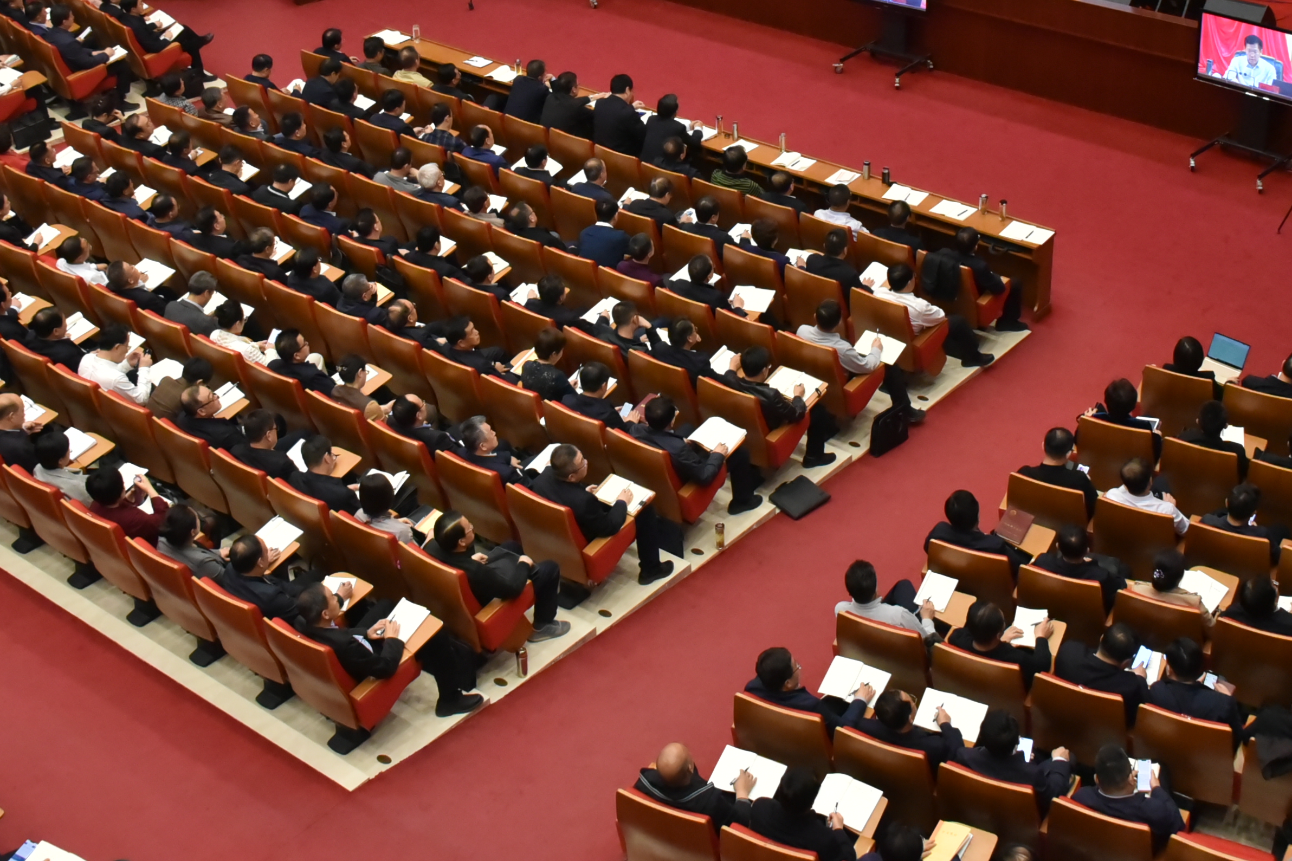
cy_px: 118
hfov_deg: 37.5
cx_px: 711
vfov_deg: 24.9
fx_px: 1902
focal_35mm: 53
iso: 5000
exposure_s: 1/160
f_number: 6.3
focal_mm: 28
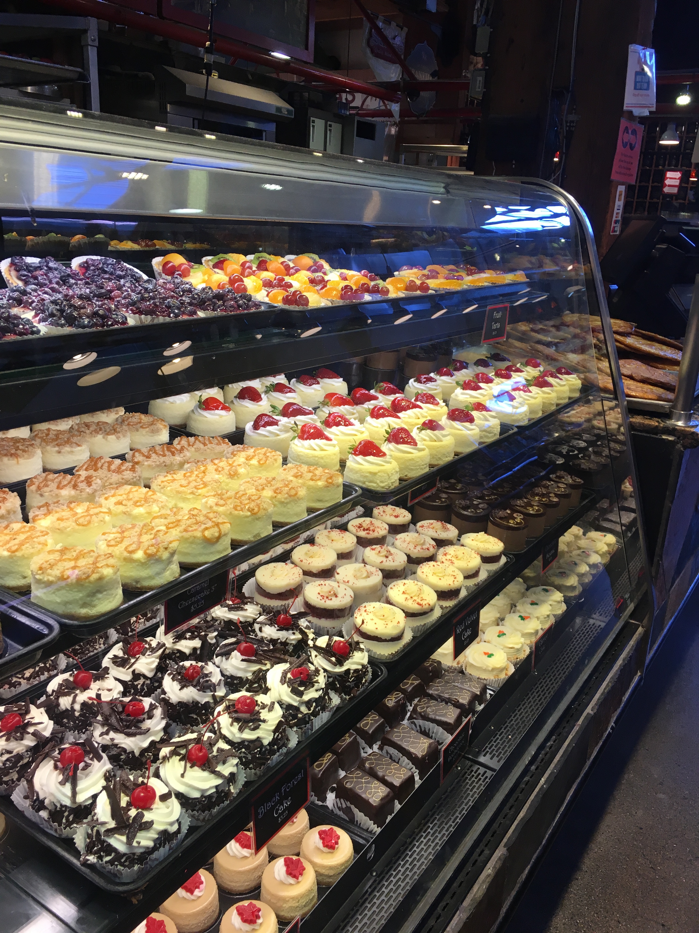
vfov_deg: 61.7
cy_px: 466
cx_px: 350
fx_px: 781
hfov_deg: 48.2
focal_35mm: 29
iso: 32
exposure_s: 1/40
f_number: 2.2
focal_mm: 4.15
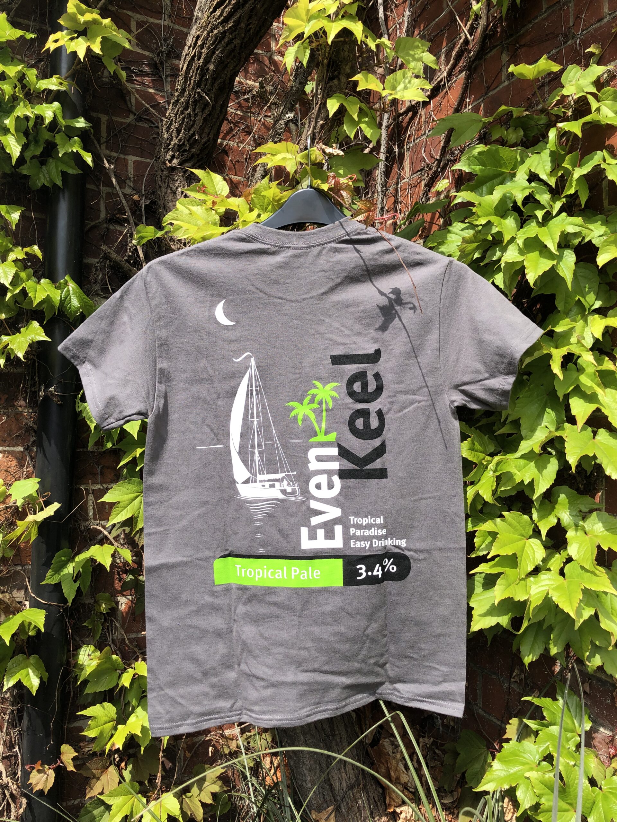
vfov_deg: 63.4
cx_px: 308
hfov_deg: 49.7
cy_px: 411
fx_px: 665
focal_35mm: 28
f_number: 1.8
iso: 20
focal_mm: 3.99
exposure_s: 1/857
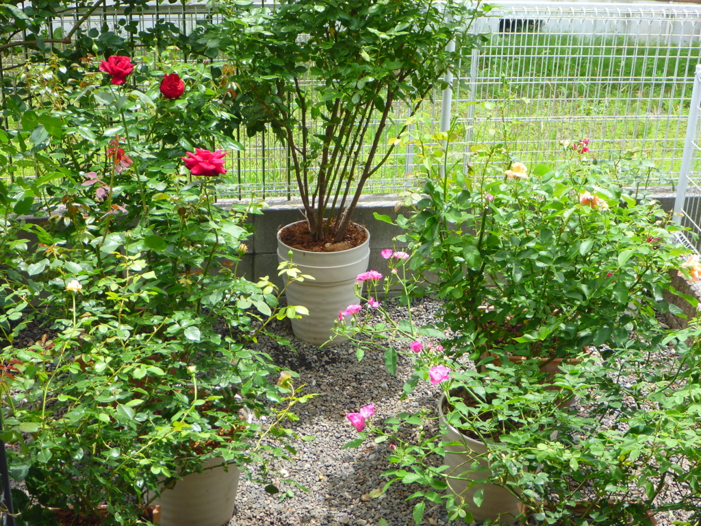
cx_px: 350
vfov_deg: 28.6
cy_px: 263
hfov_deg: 37.5
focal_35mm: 51
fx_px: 1033
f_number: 4.7
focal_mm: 9.1
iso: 80
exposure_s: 1/80
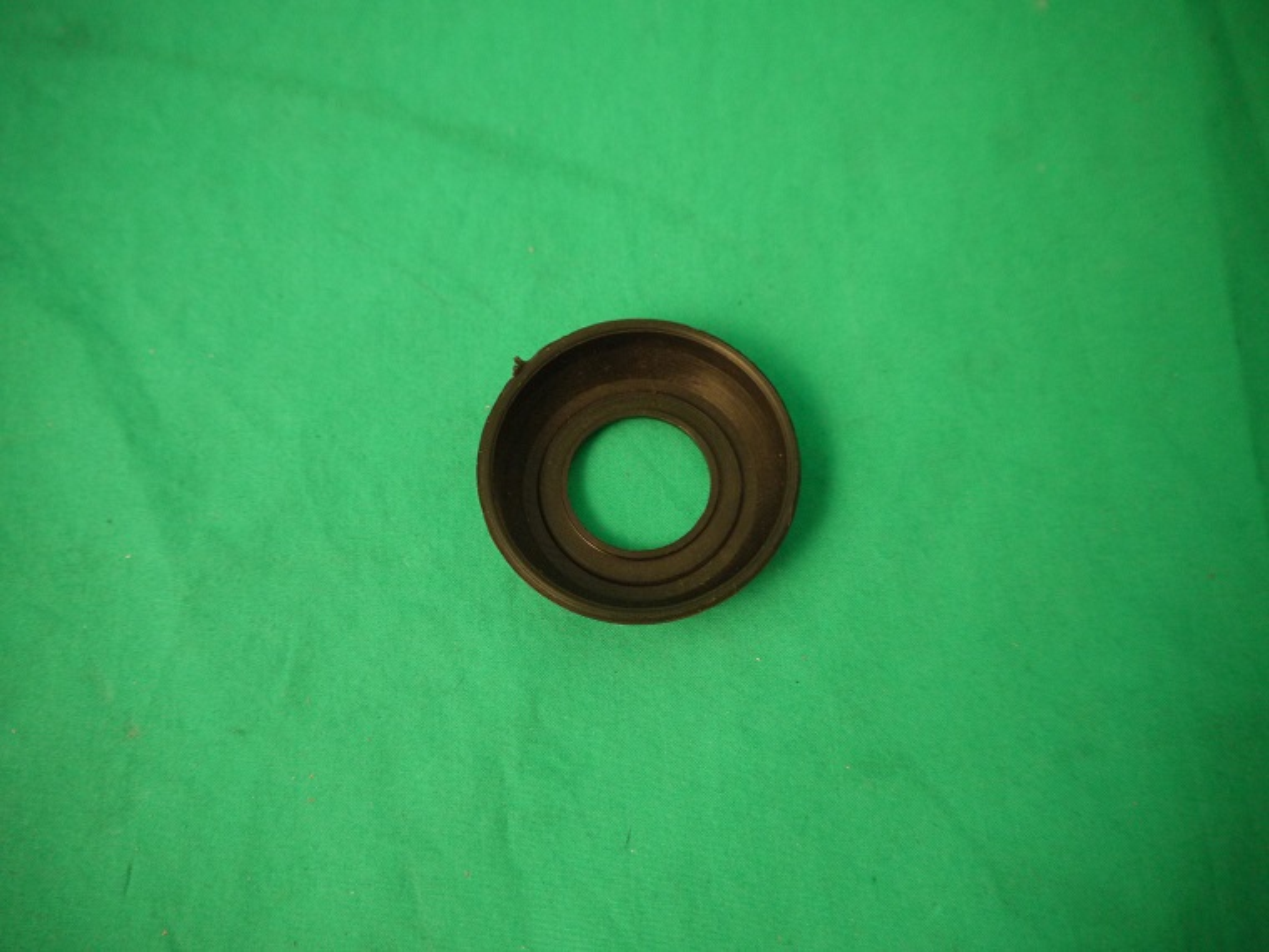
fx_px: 1026
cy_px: 476
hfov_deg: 63.4
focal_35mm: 28
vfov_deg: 49.7
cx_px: 634
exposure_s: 1/100
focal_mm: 14
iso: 800
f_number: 3.5
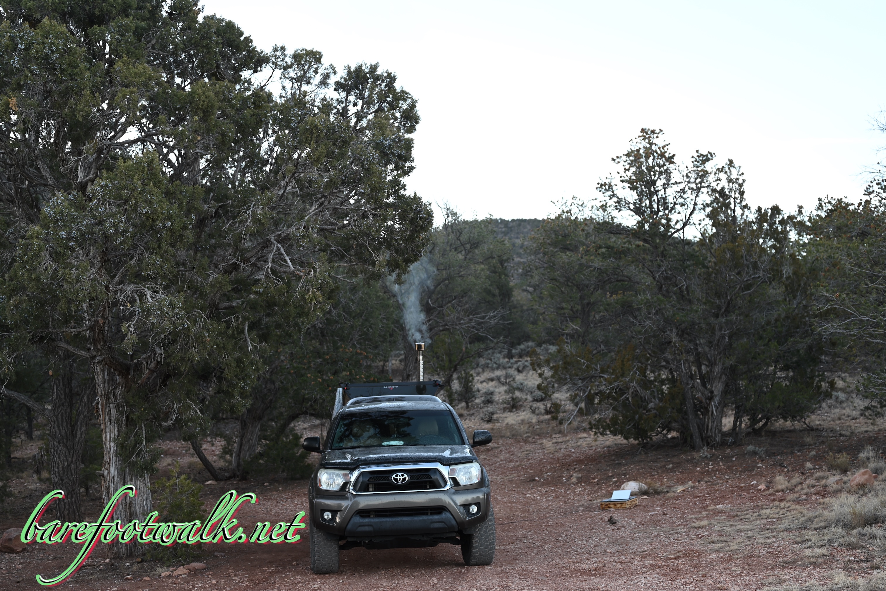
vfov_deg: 27.0
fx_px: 1230
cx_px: 443
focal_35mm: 50
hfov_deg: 39.6
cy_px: 296
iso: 160
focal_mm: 50
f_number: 4
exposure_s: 1/60
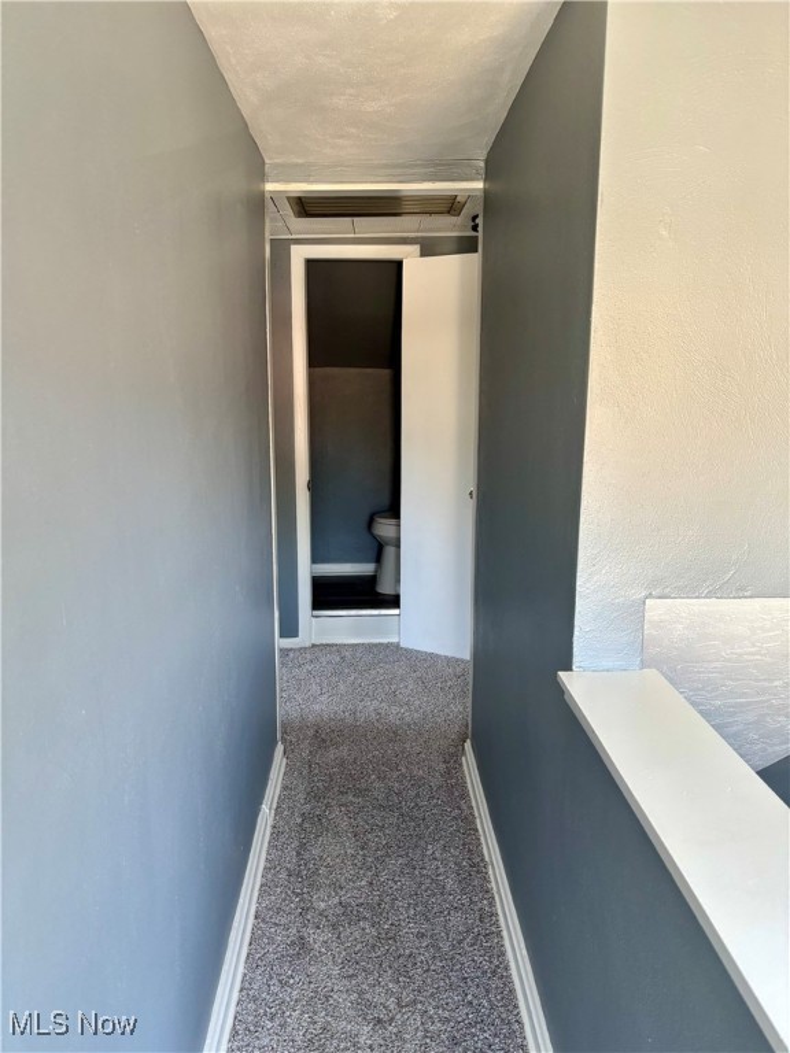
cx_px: 395
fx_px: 791
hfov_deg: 53.1
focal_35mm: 26
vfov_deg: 67.3
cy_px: 526
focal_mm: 5.96
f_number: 1.6
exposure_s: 1/60
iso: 160
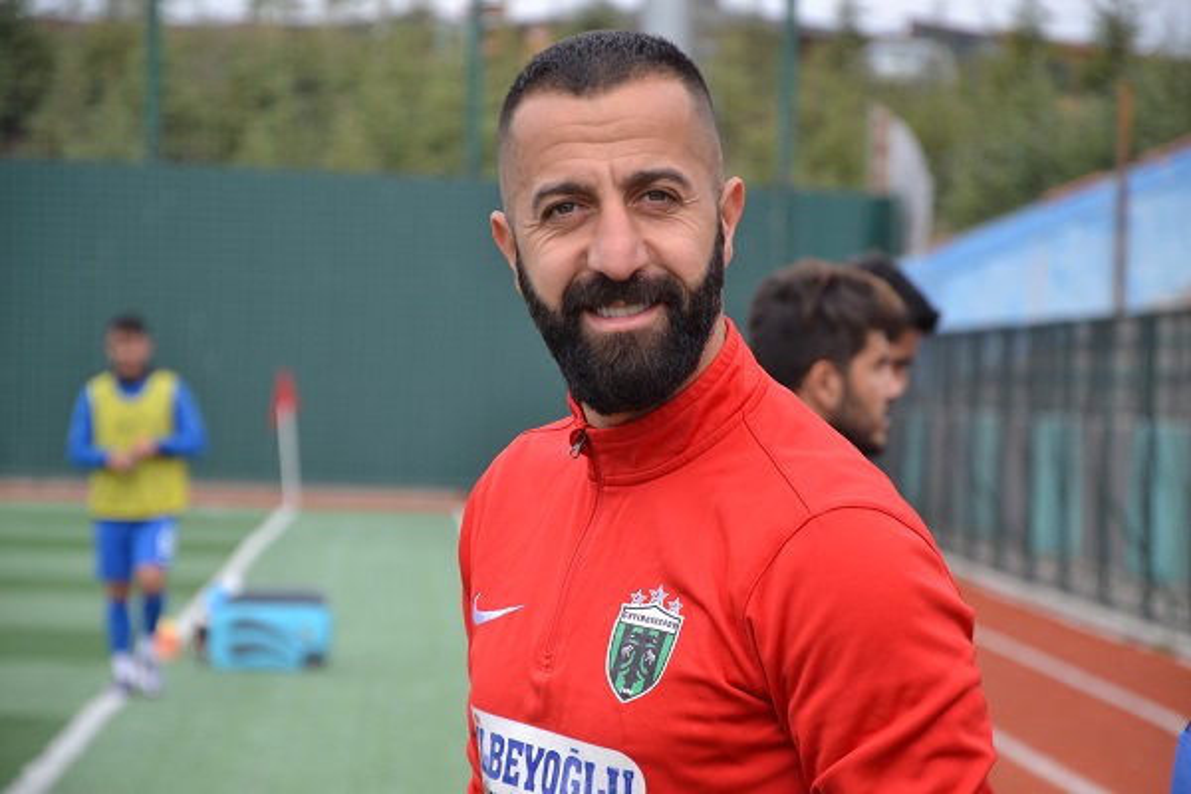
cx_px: 596
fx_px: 5210
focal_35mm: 158
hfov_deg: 13.0
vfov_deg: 8.7
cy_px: 397
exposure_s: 1/500
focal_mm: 105
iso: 400
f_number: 5.6
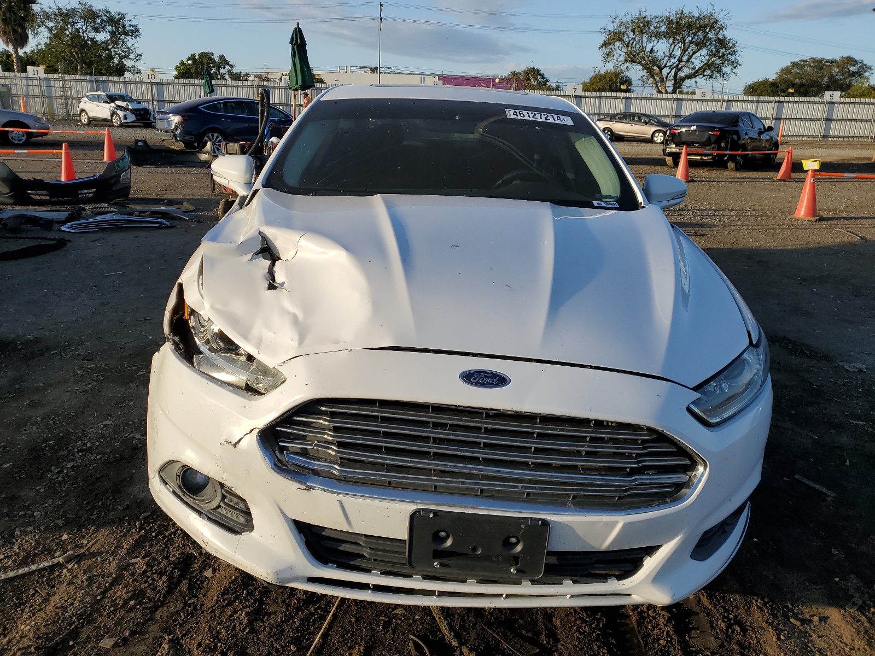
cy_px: 328
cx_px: 438
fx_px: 657
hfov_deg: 67.3
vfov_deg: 53.1
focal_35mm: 26
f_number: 1.5
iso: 50
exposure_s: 1/2500
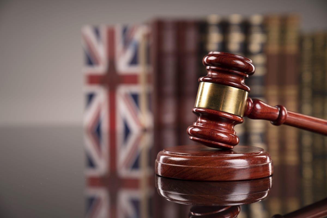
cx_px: 164
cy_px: 109
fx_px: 636
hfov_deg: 28.8
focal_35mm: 70
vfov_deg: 19.5
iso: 50
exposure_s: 1/160
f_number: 4
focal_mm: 70
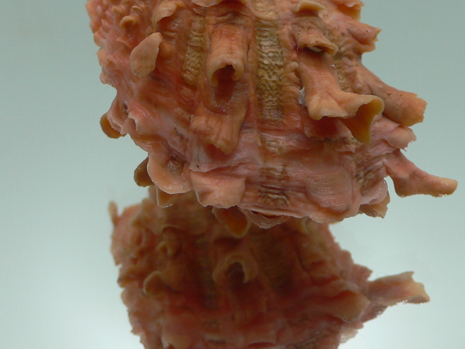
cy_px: 102
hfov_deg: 34.3
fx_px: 752
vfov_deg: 25.9
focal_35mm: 56
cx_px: 234
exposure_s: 1/80
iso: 80
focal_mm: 4.6
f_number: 2.8
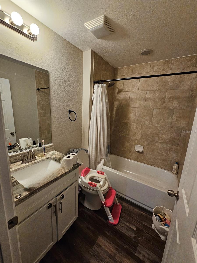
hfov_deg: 89.9
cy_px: 132
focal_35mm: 13
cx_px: 98
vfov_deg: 106.2
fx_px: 99
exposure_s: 1/60.2
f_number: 2.2
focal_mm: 2.2
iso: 320
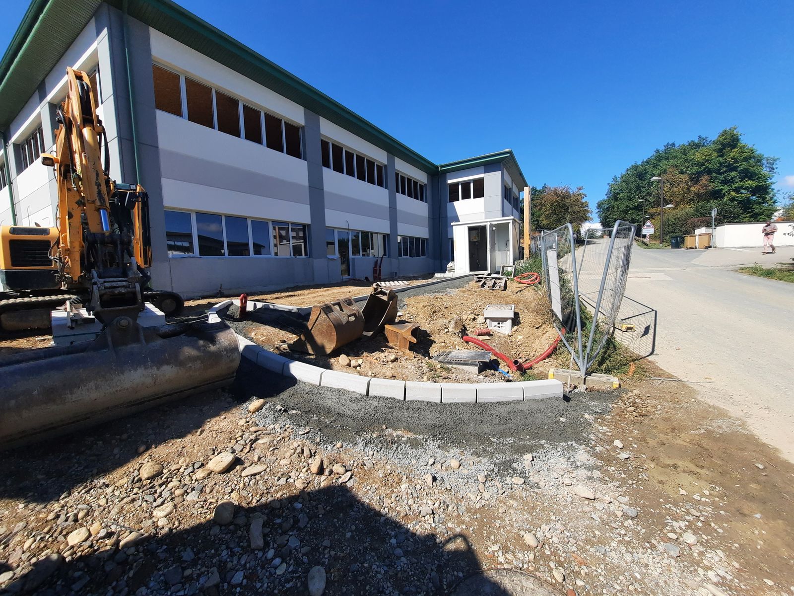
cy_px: 298
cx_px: 397
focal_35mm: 13
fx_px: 298
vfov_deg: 89.9
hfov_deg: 106.2
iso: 40
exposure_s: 1/1319
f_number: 2.2
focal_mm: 1.74
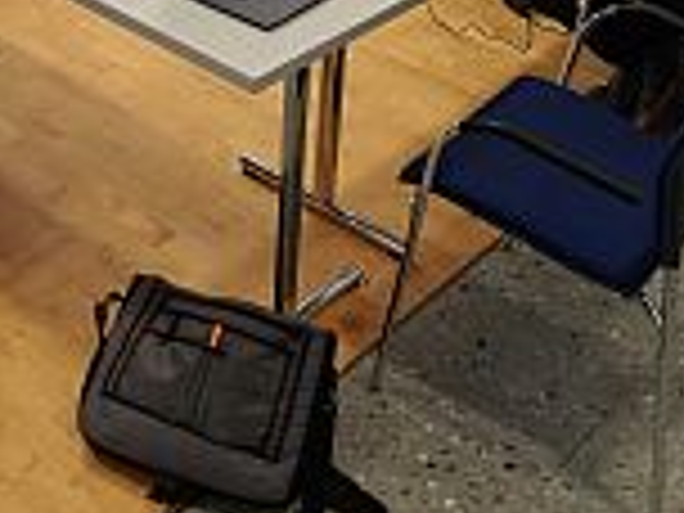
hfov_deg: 31.8
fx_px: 1186
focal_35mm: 60
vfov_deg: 22.9
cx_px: 207
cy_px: -61
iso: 200
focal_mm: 3.81
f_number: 2.2
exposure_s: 1/50
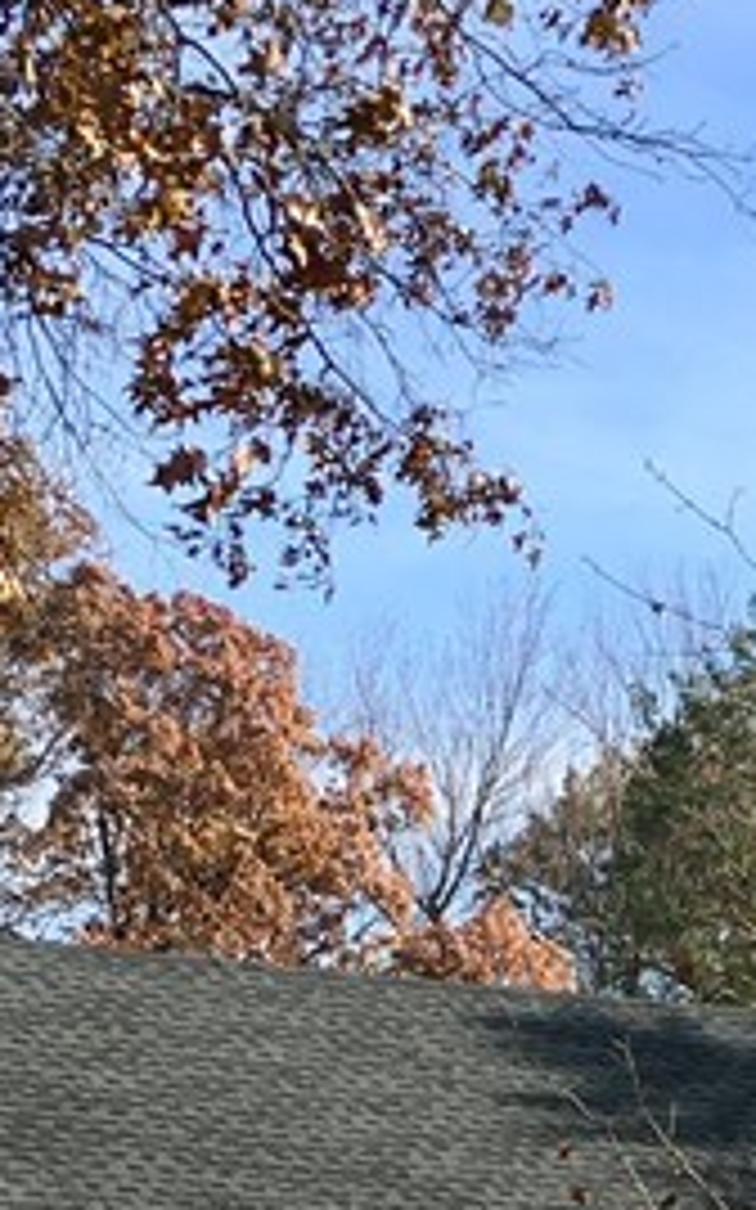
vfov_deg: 17.0
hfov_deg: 11.0
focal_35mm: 117
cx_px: 918
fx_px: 3859
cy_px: 1489
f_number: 2.2
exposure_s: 1/746
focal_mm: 4.15
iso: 25
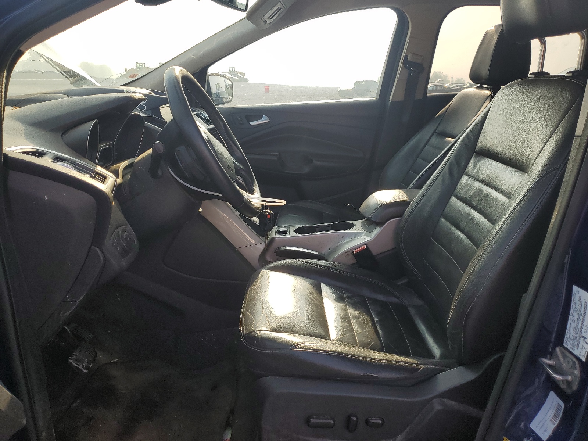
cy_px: 220
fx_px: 442
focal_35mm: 26
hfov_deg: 67.3
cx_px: 294
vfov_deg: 53.1
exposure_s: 1/909
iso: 50
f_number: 1.5
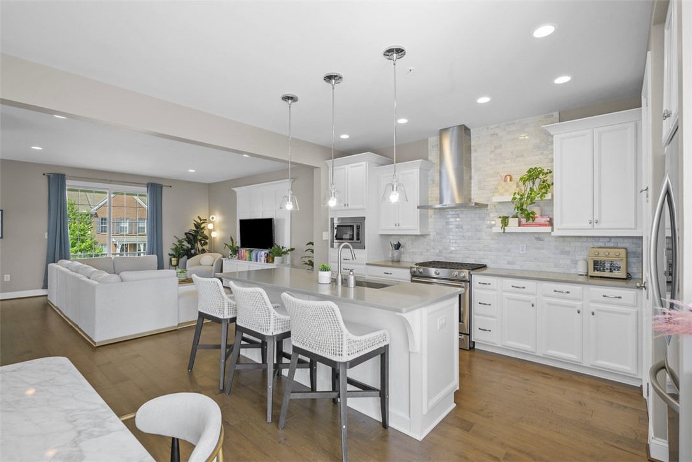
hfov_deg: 95.0
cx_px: 346
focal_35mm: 16
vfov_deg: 72.1
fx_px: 317
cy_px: 231
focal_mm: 16.5
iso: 400
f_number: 8
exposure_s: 1/15
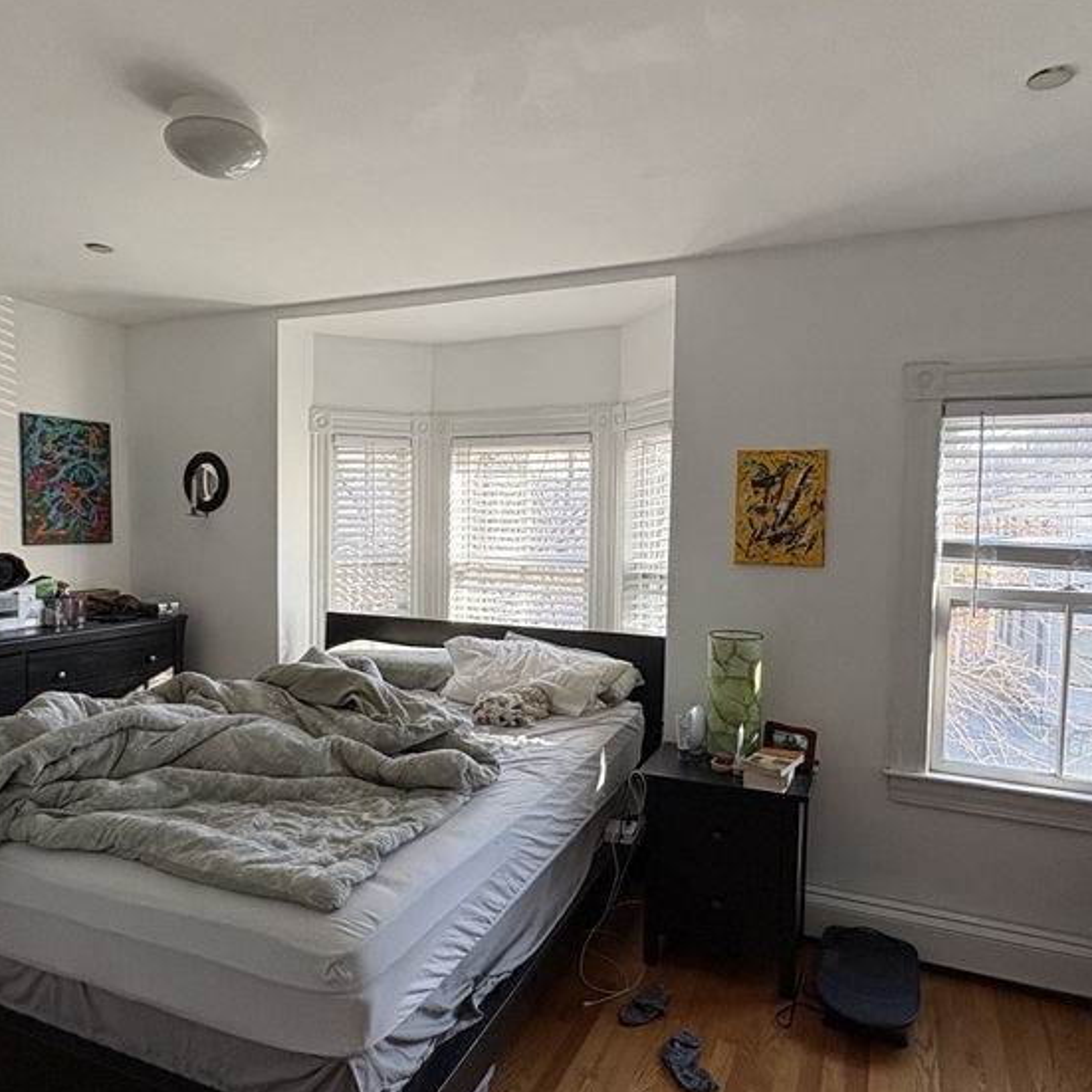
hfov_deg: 67.2
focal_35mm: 23
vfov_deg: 67.2
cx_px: 521
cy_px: 561
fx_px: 821
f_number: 2.2
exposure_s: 1/99
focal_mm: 2.22
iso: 80
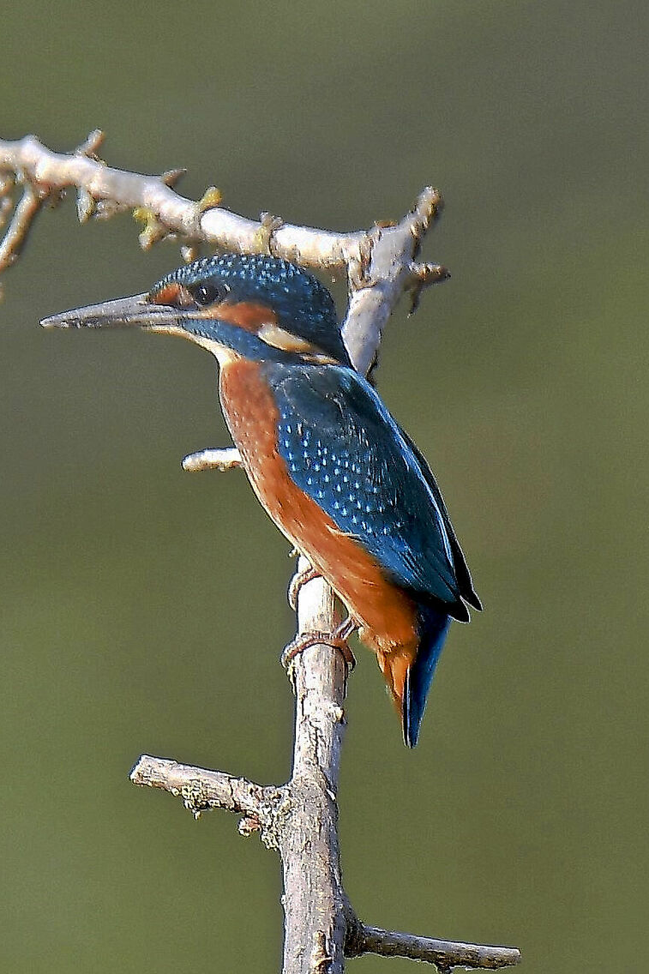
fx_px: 51445
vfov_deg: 1.1
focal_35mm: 1902
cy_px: 720
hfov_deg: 0.7
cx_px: 61
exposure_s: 1/500
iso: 200
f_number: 6.3
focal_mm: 600
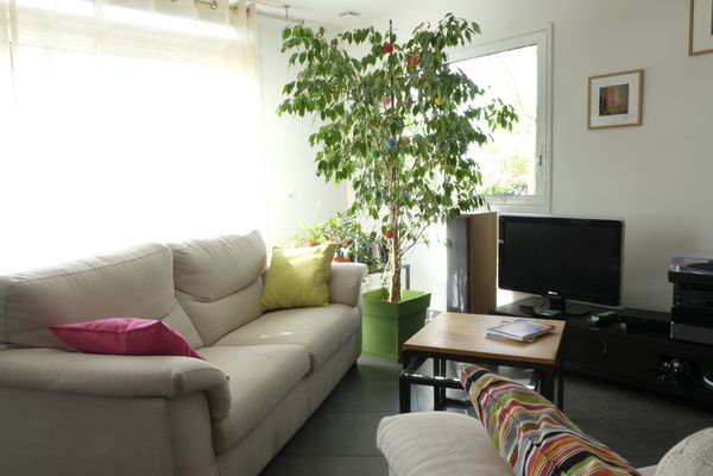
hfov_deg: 67.4
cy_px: 238
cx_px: 356
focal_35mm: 27
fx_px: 535
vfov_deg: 47.9
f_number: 22
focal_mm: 18
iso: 400
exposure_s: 1/4
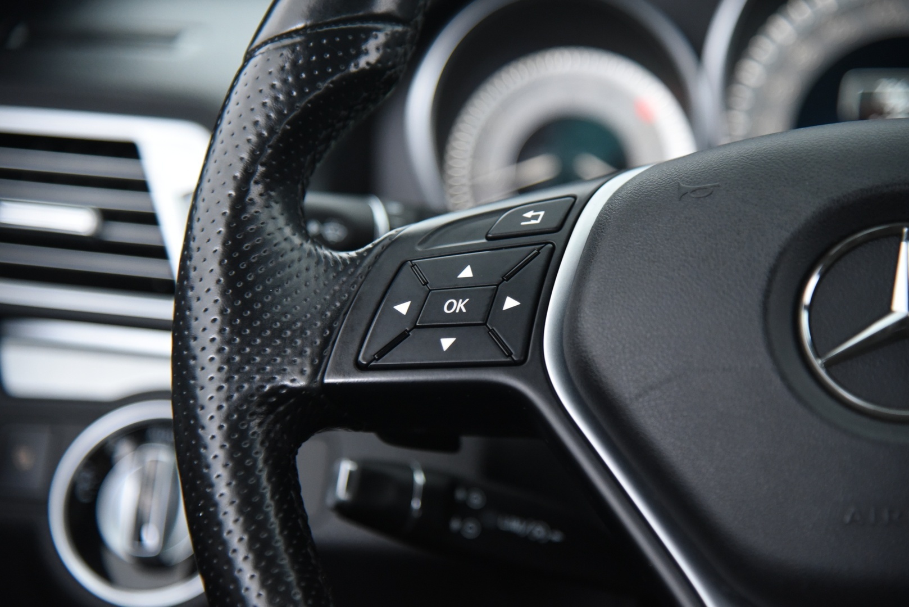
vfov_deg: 11.4
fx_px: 3031
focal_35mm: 120
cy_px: 304
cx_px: 454
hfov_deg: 17.1
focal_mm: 120
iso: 4000
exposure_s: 1/25
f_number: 4
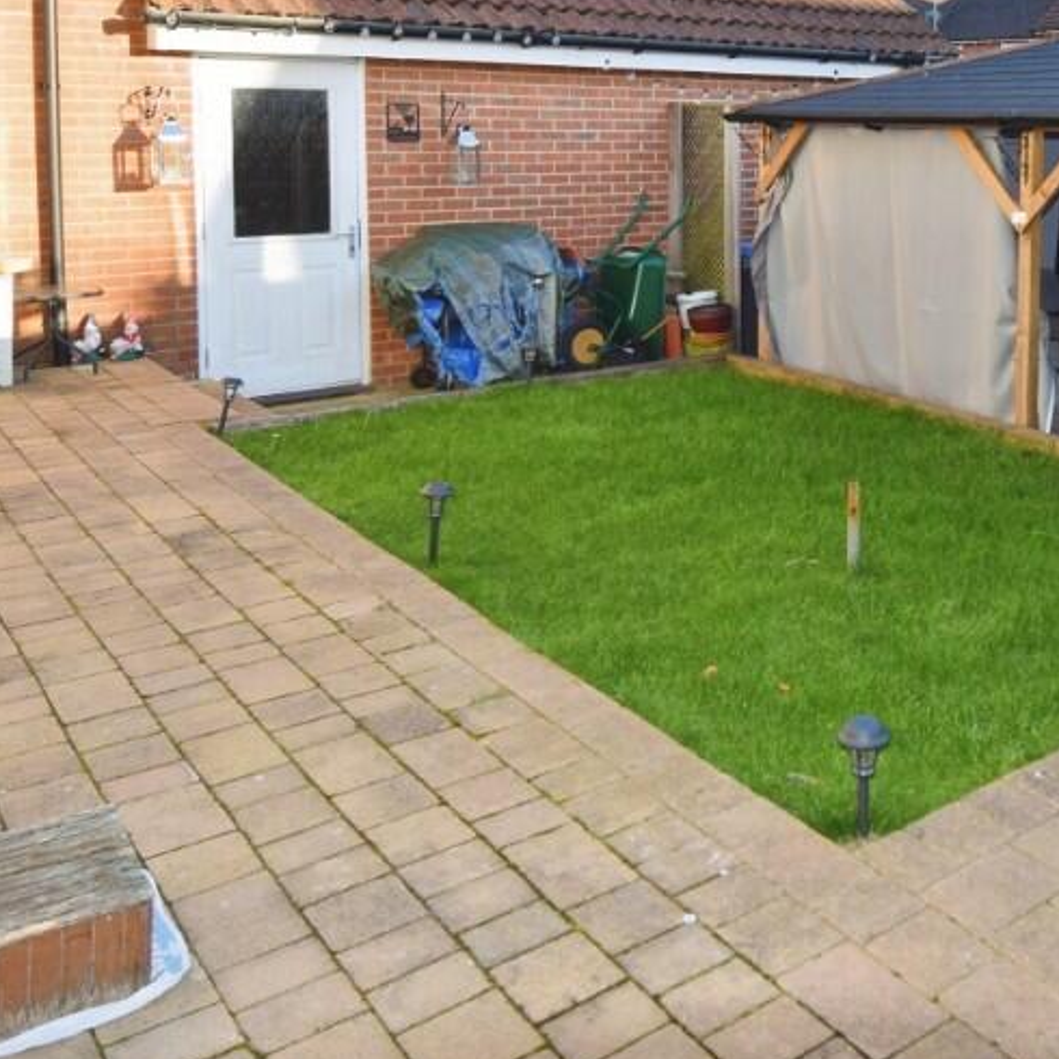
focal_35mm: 32
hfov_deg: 48.1
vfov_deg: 51.0
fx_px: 1108
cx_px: 856
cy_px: 582
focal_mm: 12
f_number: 5.6
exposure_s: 1/125
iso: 110
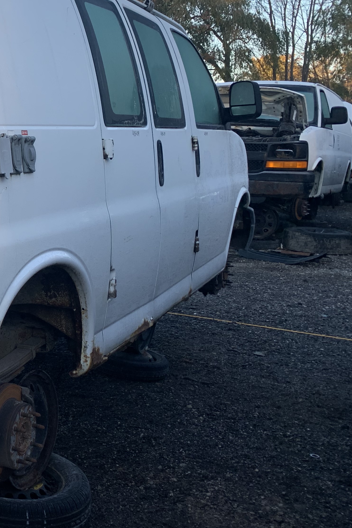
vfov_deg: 40.1
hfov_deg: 23.7
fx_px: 719
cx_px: -126
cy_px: 203
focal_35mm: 49
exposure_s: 1/238
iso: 25
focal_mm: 4.25
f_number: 1.8
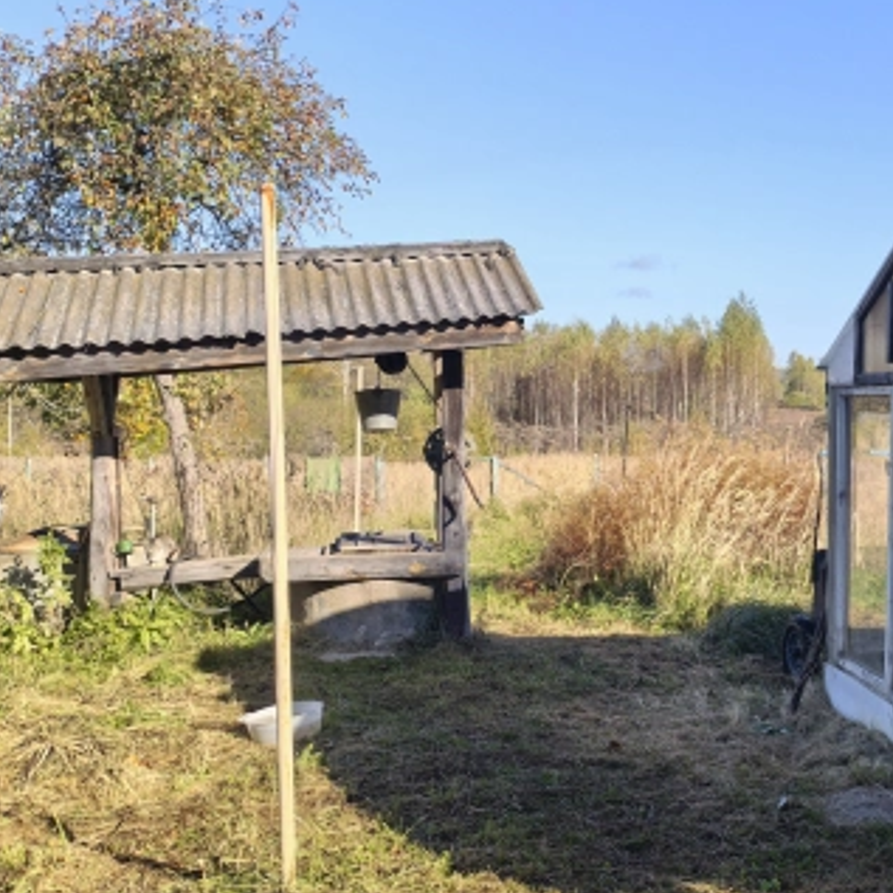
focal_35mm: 47
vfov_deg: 36.0
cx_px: 831
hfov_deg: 33.8
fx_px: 1372
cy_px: 394
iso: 50
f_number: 1.9
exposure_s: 1/667
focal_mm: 5.52
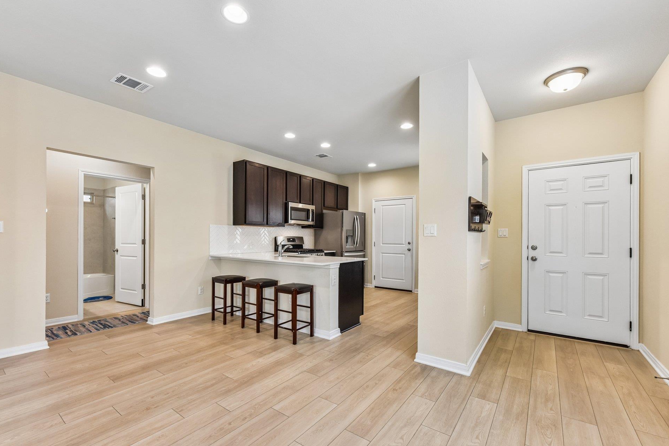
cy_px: 236
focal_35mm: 15
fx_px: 279
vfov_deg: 77.2
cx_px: 329
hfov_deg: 100.4
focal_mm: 14
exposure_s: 1/15
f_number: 8
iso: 400
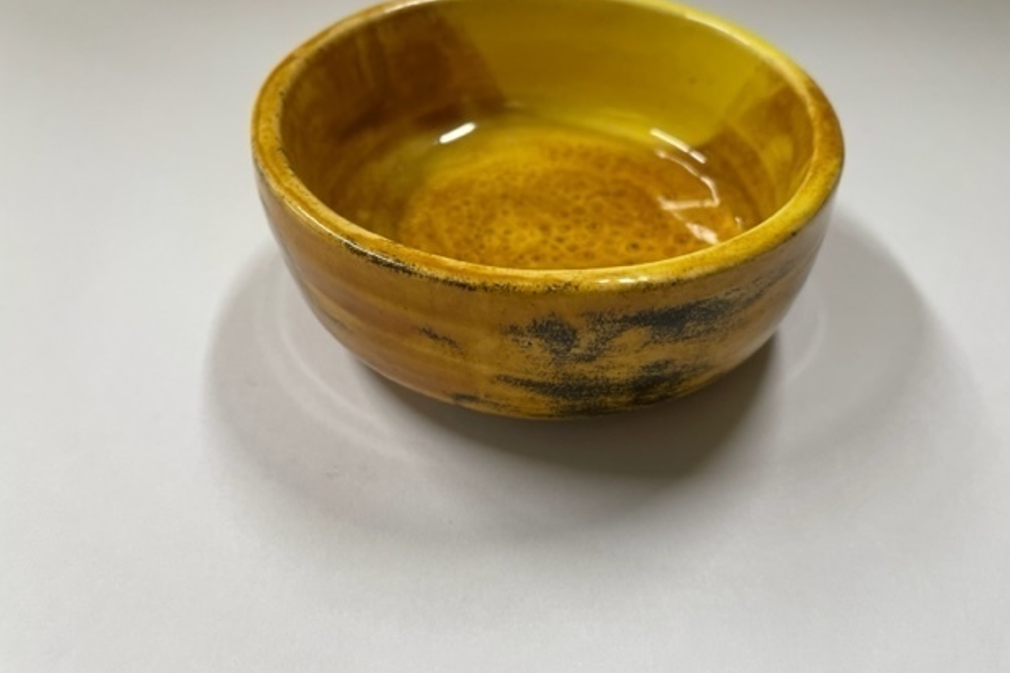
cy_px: 307
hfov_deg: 65.5
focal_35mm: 28
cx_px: 521
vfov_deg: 46.4
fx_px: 785
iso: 64
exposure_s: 1/60
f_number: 1.6
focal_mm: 4.2
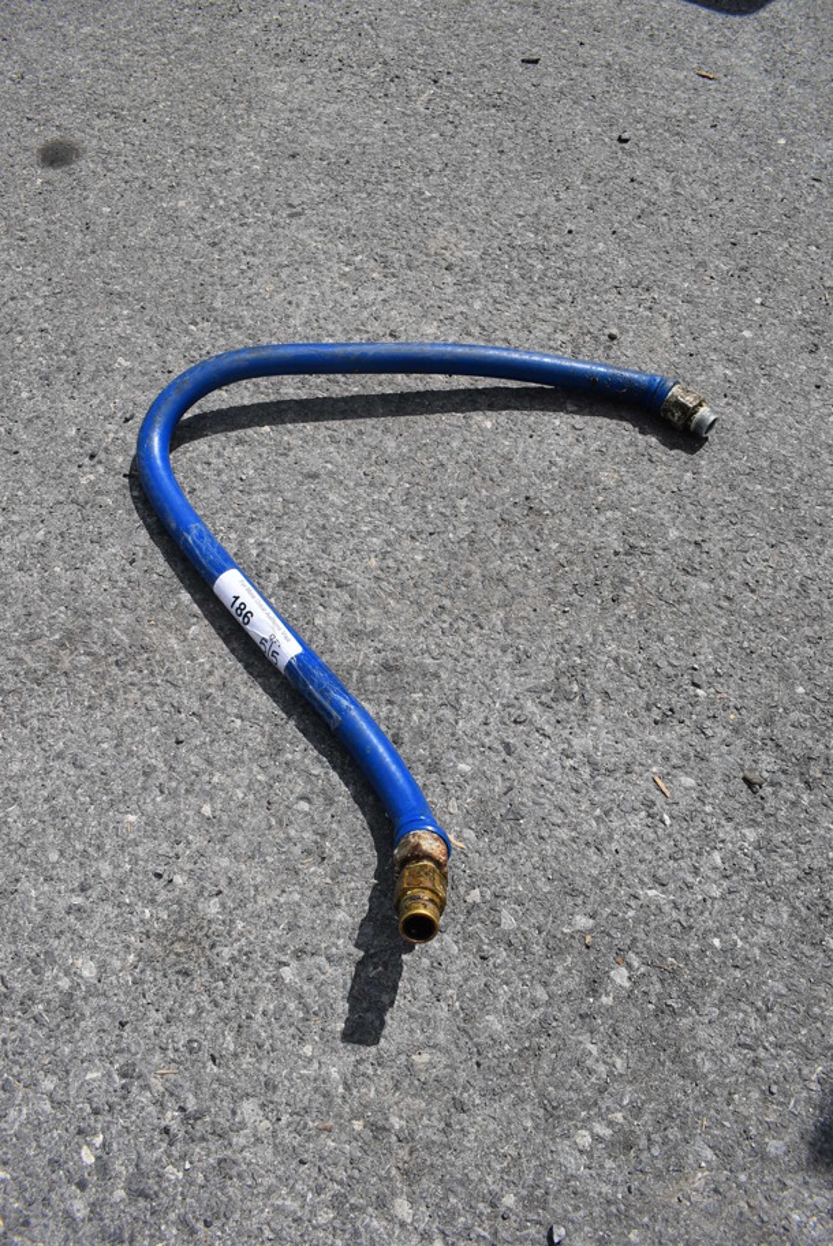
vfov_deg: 67.3
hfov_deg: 48.0
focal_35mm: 27
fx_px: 936
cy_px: 623
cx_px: 416
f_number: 9
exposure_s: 1/800
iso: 200
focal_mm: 18
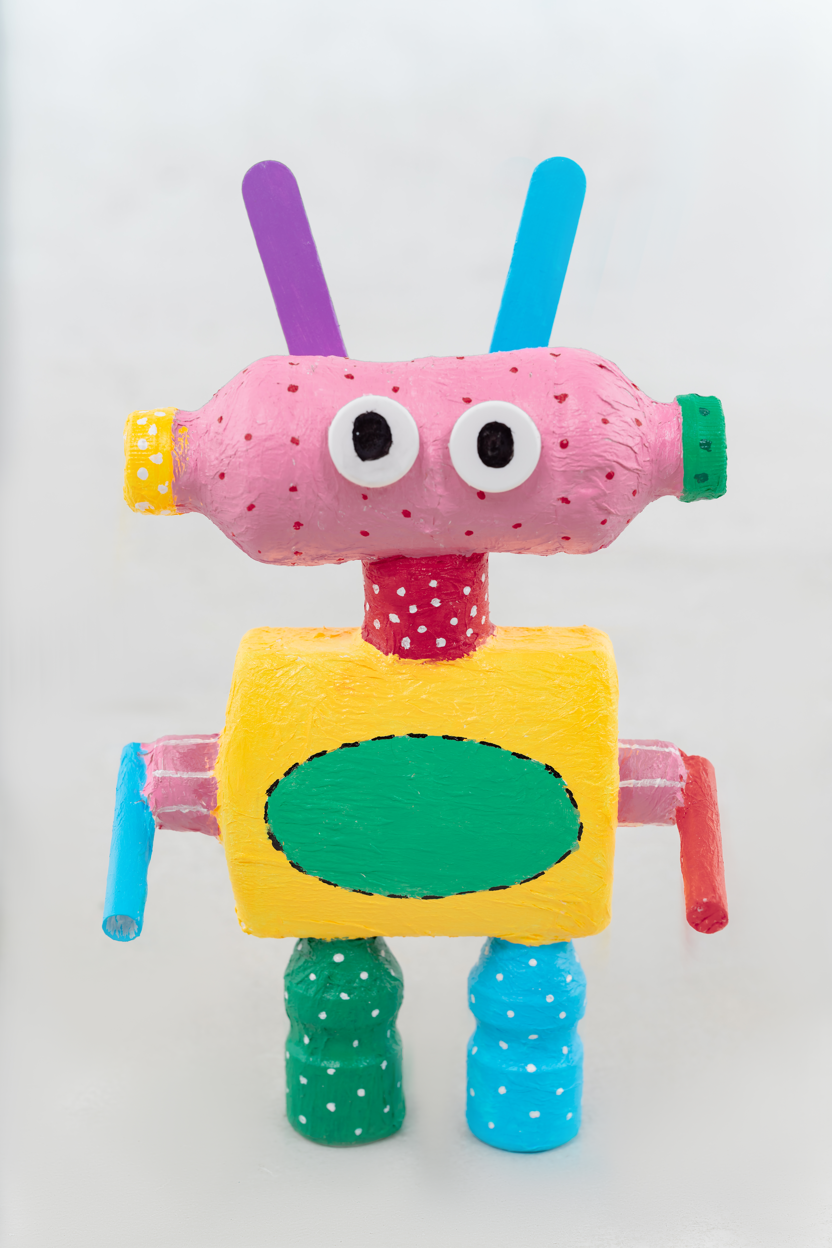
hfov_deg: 19.5
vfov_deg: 28.8
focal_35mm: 70
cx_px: 416
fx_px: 2427
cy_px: 624
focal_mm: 70
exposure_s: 1/200
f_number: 5
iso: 100
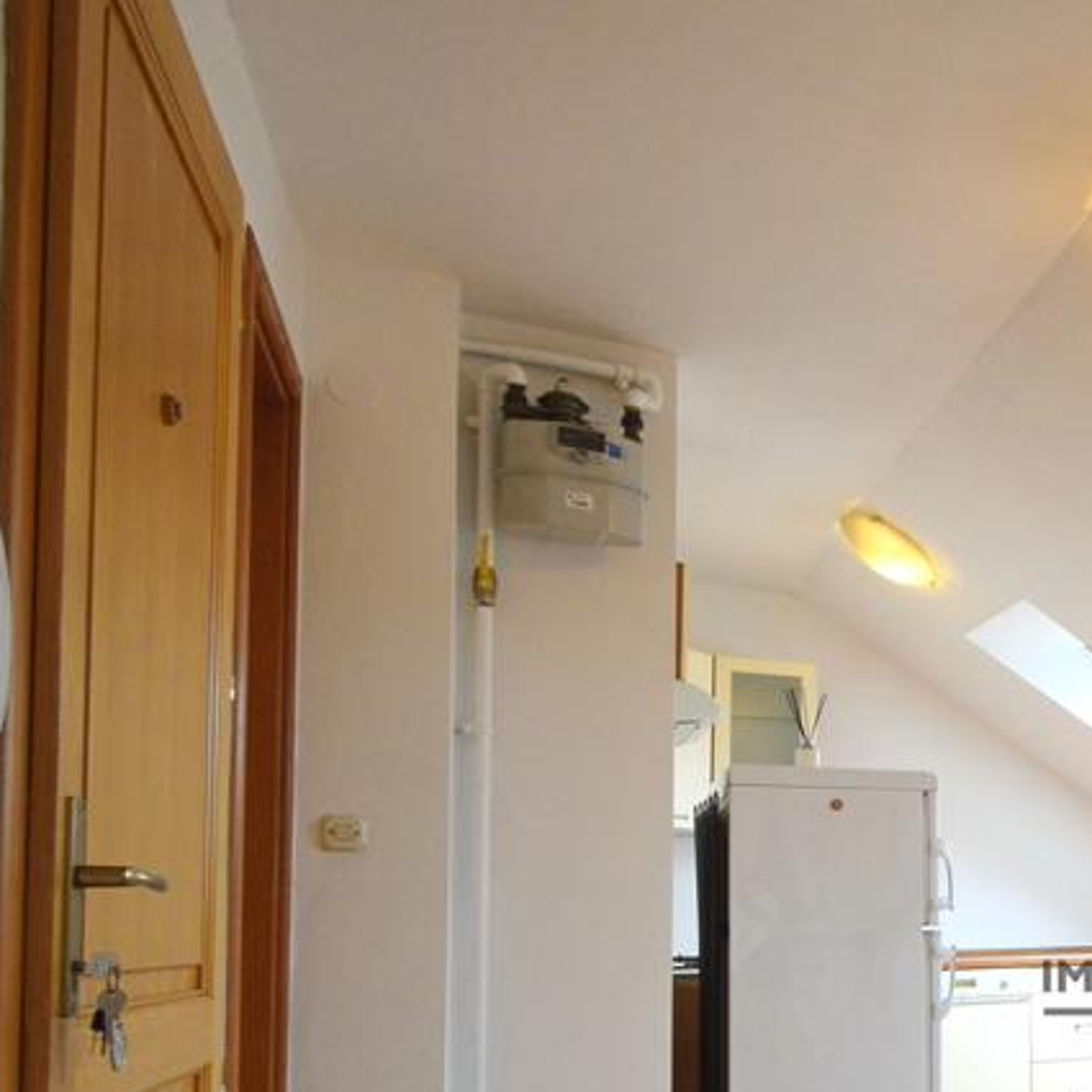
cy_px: 858
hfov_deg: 35.5
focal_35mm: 36
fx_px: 1285
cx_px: 1328
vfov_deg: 44.1
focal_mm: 10
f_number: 4.5
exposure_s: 1/25
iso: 560
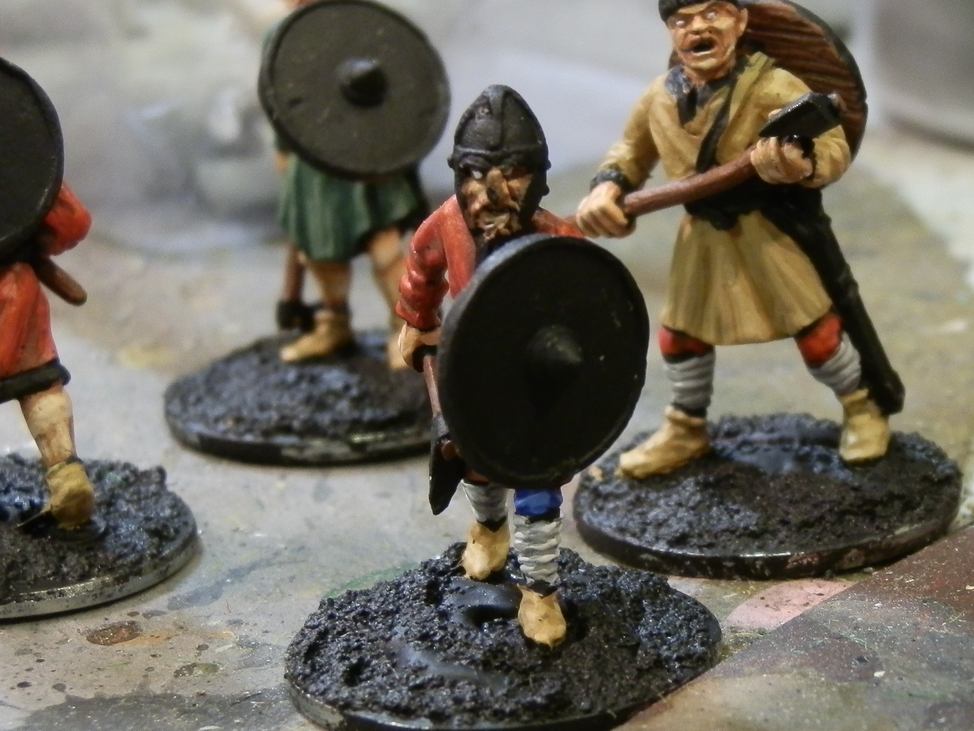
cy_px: 333
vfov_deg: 13.0
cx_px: 734
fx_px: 3208
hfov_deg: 17.2
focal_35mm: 114
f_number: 3.7
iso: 200
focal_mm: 10.99
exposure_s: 1/13
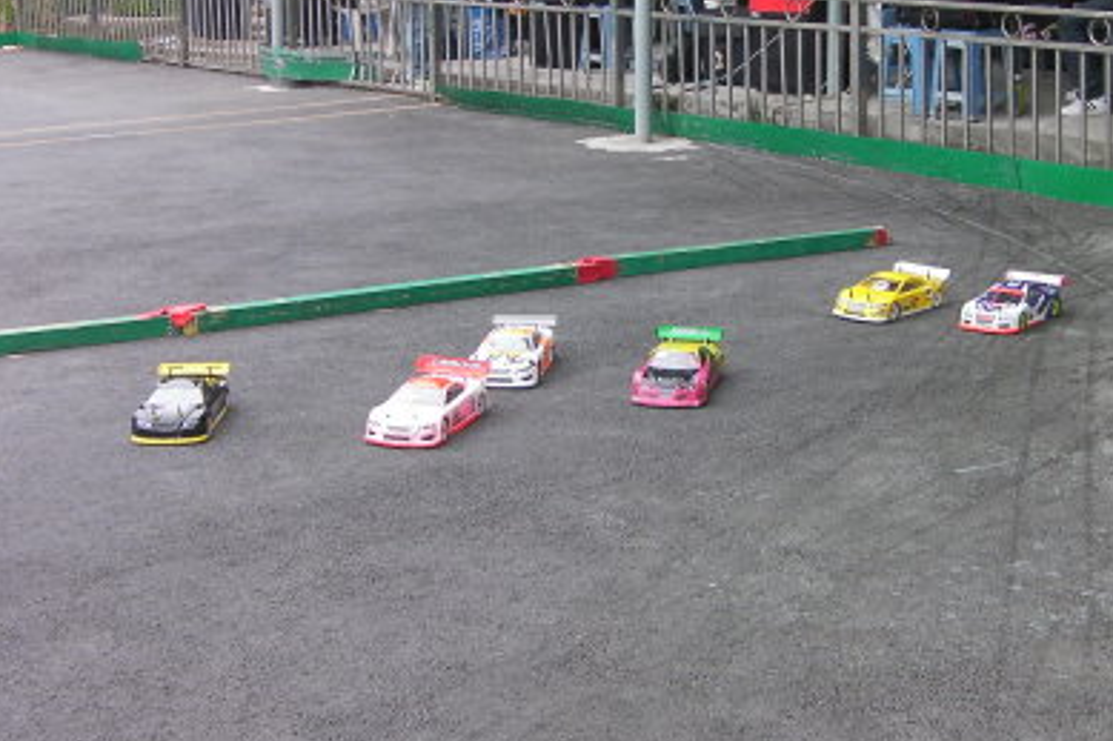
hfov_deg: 30.9
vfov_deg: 20.8
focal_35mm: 65
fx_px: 2009
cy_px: 252
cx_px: 664
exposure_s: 1/58.4
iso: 50
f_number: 3.5
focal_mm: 6.8
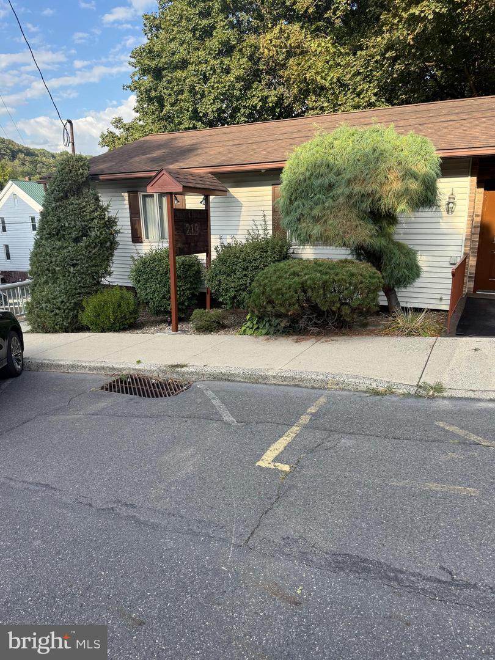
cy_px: 330
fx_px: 458
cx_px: 248
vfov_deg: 71.6
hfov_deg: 56.8
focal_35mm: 24
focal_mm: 6.76
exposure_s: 1/1314
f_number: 1.78
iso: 100
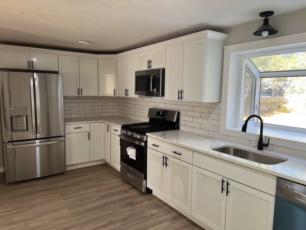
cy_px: 115
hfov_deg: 67.3
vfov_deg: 53.1
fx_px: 230
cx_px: 153
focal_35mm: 26
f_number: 1.5
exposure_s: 1/120
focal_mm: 5.7
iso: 125
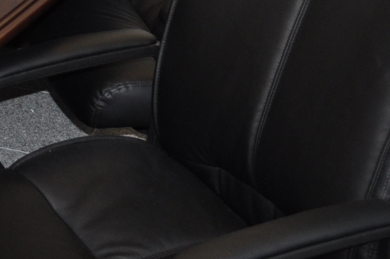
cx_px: -151
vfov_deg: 10.6
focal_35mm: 116
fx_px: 1255
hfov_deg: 16.5
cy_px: -287
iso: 400
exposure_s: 1/125
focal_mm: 18
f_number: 3.5
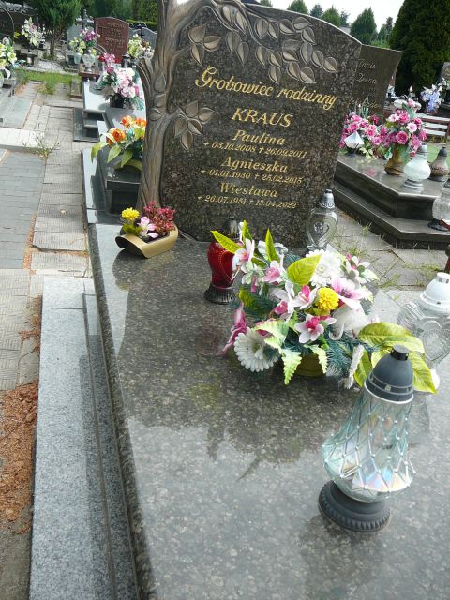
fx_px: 607
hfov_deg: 40.7
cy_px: 300
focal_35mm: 35
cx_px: 225
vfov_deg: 52.6
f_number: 2.8
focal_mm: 5.2
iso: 80
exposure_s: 1/500
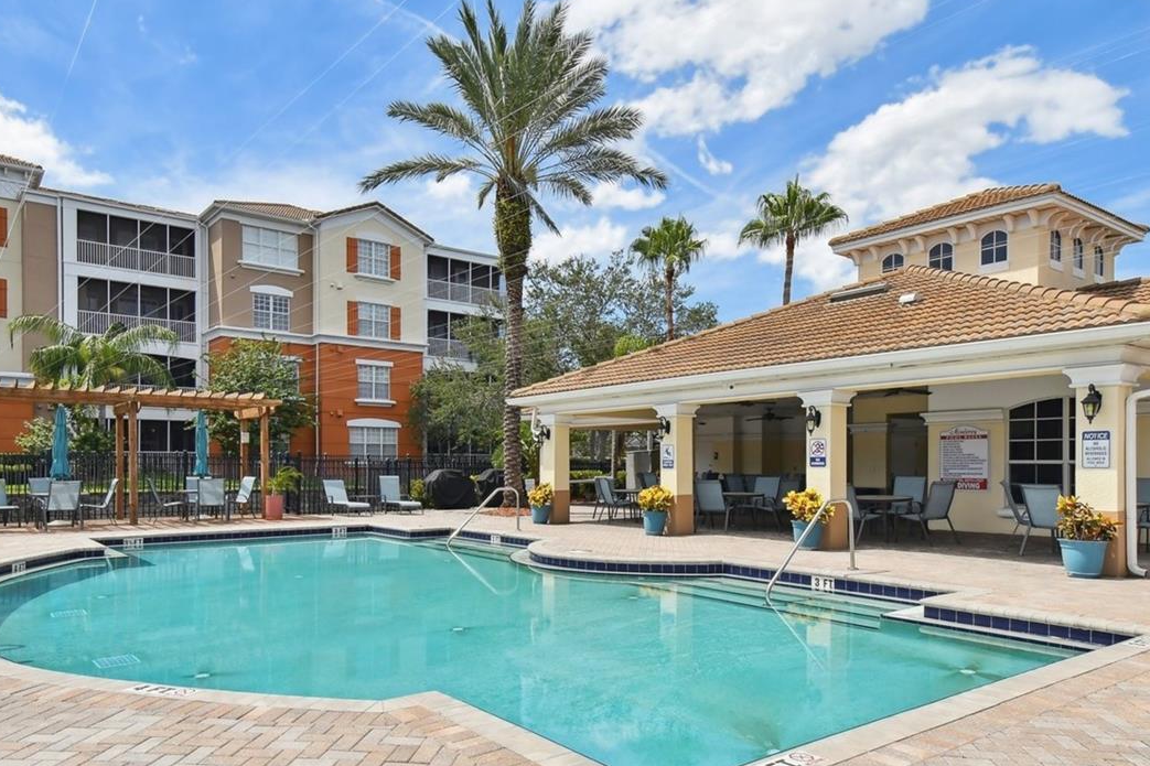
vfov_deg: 54.5
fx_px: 735
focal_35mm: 23
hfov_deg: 76.1
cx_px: 568
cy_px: 473
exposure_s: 1/1250
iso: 100
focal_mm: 10
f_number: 8
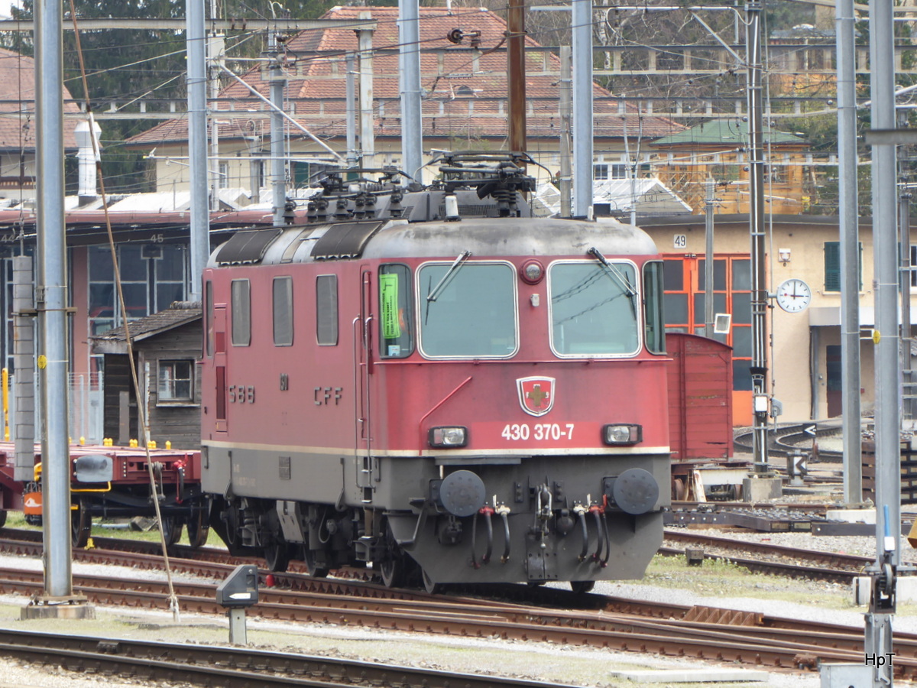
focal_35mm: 444
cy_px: 344
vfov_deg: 3.3
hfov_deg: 4.5
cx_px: 458
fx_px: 11762
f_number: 6
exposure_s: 1/100
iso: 100
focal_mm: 71.7
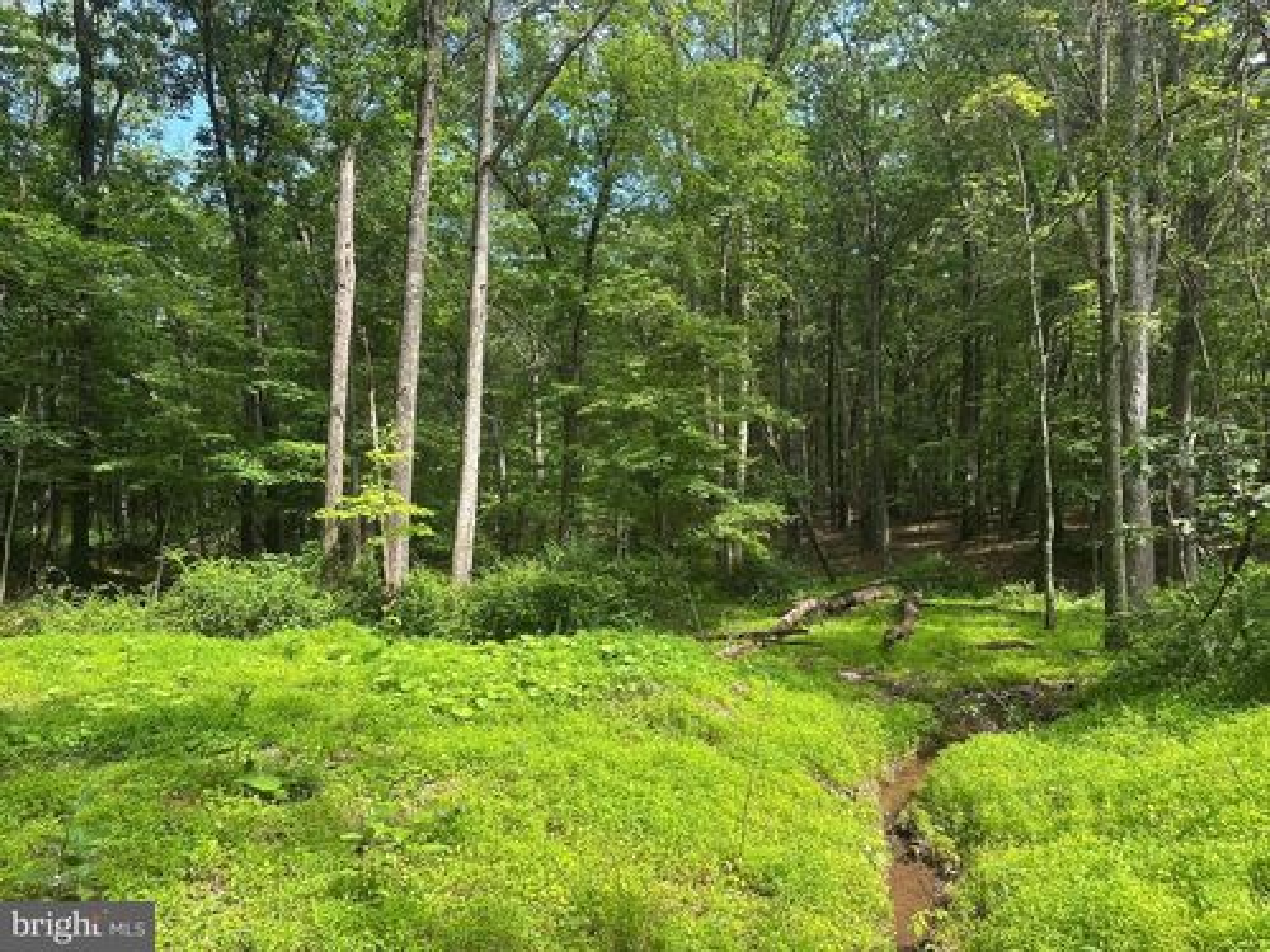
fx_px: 881
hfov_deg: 71.6
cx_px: 635
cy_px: 476
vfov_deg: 56.8
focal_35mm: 24
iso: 80
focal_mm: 6.86
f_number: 1.78
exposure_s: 1/816
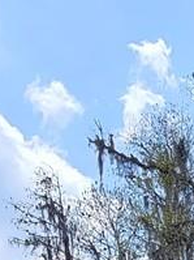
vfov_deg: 8.6
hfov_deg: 7.3
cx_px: 428
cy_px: 762
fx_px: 1444
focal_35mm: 193
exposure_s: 1/457
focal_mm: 6.7
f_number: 1.8
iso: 16
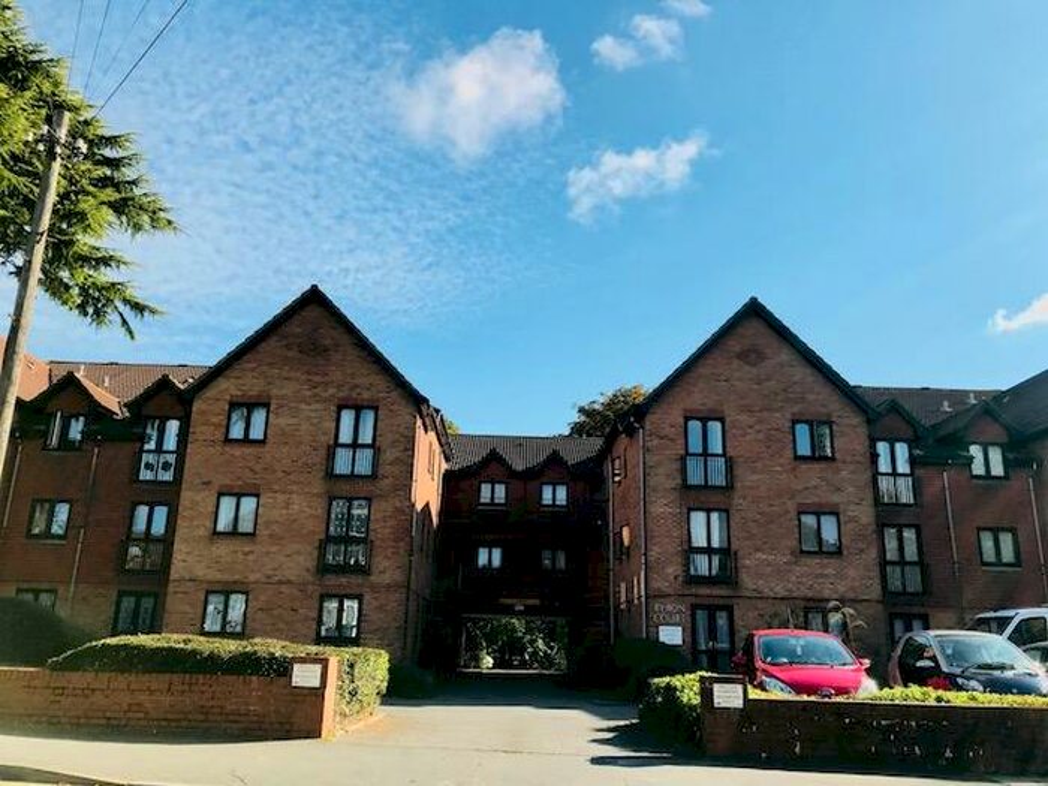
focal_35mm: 28
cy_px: 393
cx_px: 524
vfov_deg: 49.7
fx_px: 848
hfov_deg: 63.4
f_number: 1.8
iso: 20
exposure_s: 1/2179
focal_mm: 3.99
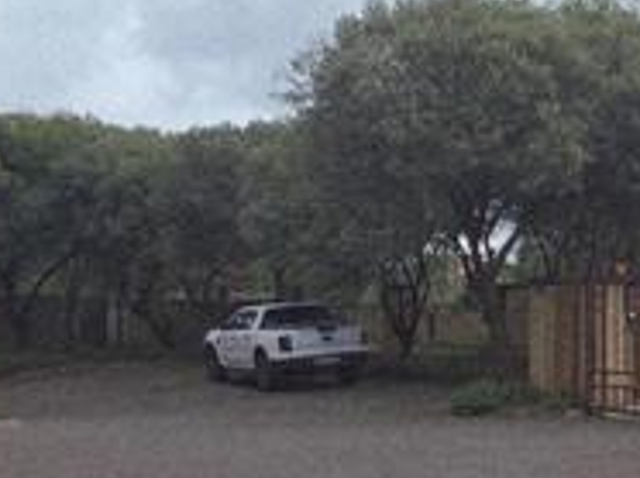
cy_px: 299
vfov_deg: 26.0
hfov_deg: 28.2
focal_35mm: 56
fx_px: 1034
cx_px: 836
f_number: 1.9
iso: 40
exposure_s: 1/1347
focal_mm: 2.2
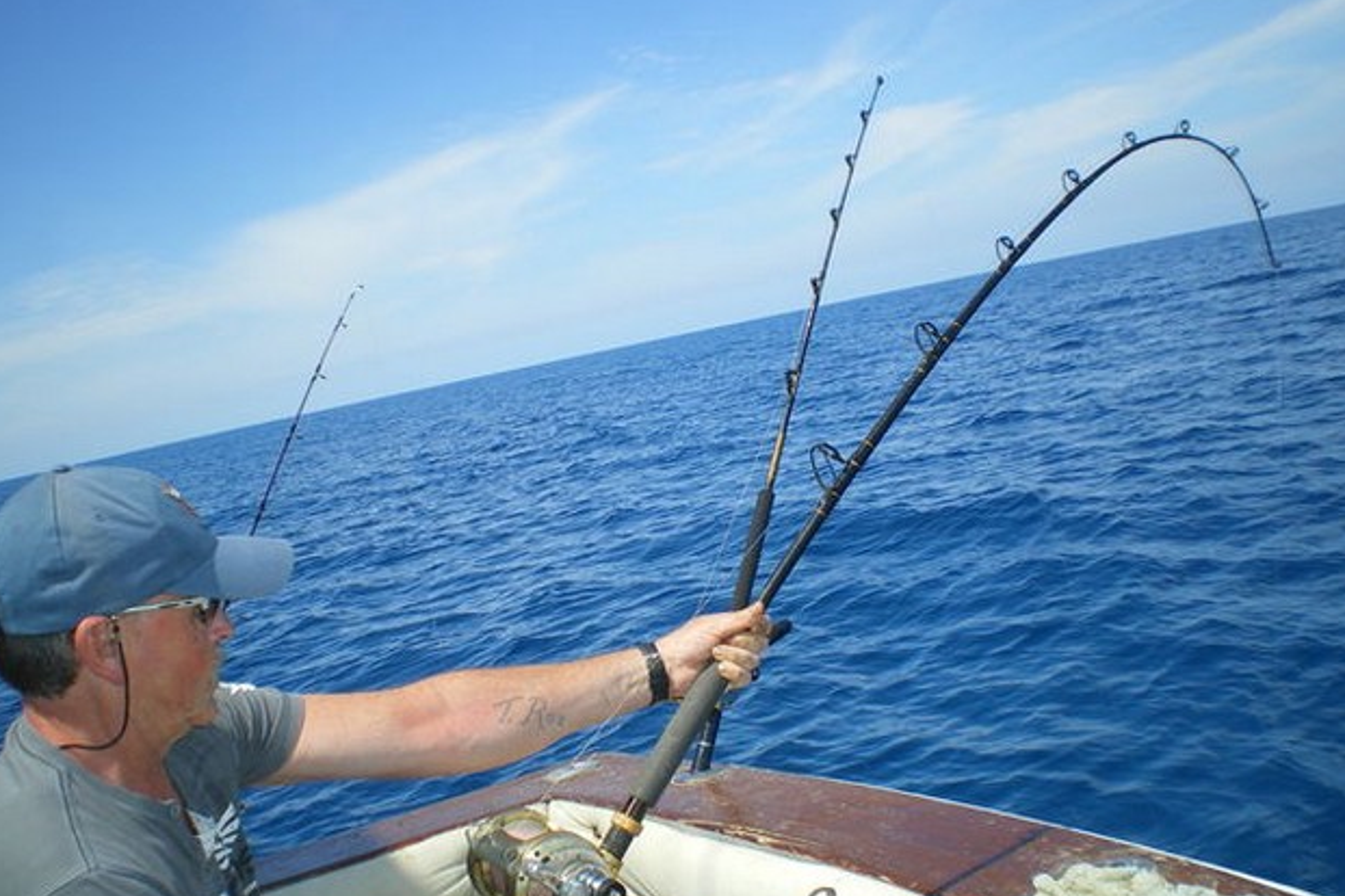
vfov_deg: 35.0
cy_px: 465
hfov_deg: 50.7
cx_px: 669
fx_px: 1420
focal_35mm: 38
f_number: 4.6
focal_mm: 6.3
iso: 50
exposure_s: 1/400
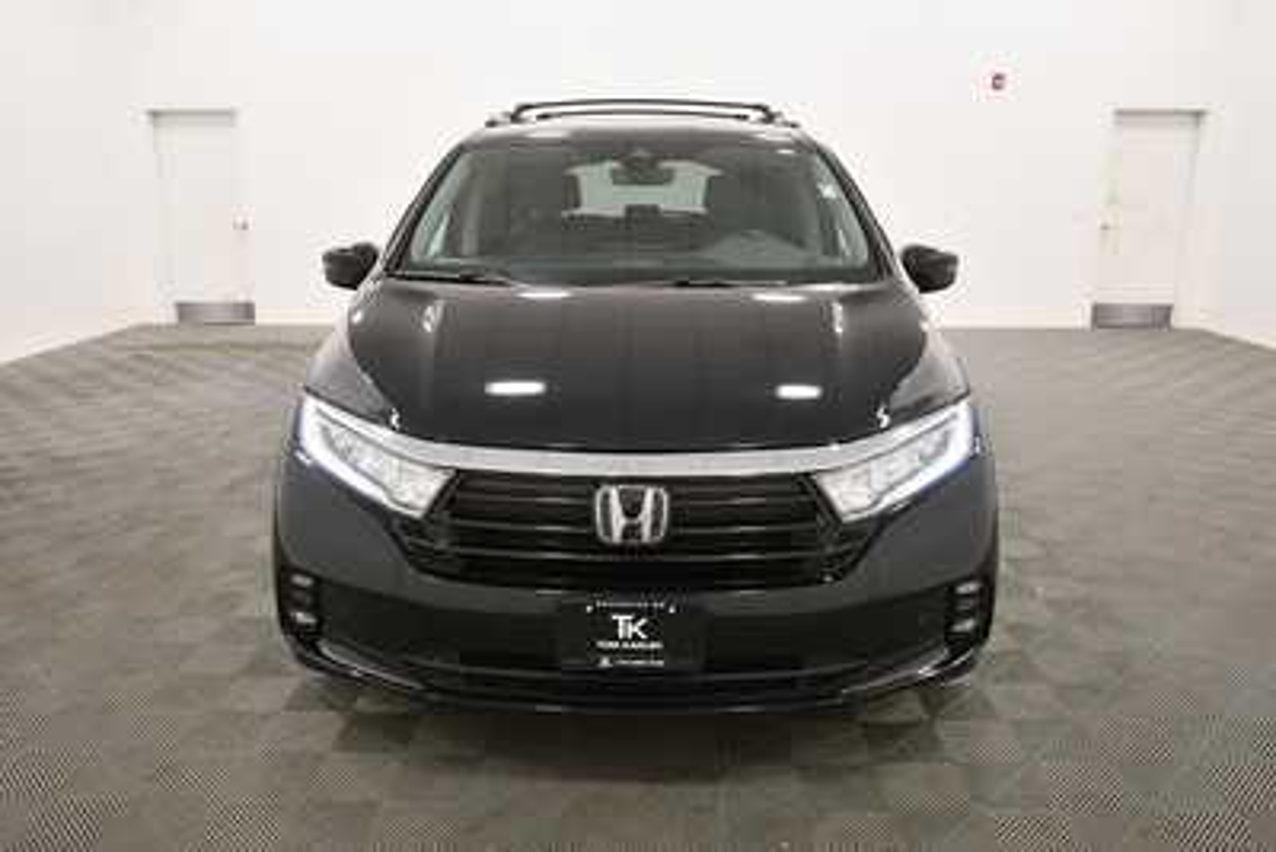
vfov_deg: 48.0
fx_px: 957
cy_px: 426
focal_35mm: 27
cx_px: 638
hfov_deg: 67.4
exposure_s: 1/125
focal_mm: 18
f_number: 5.6
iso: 1100
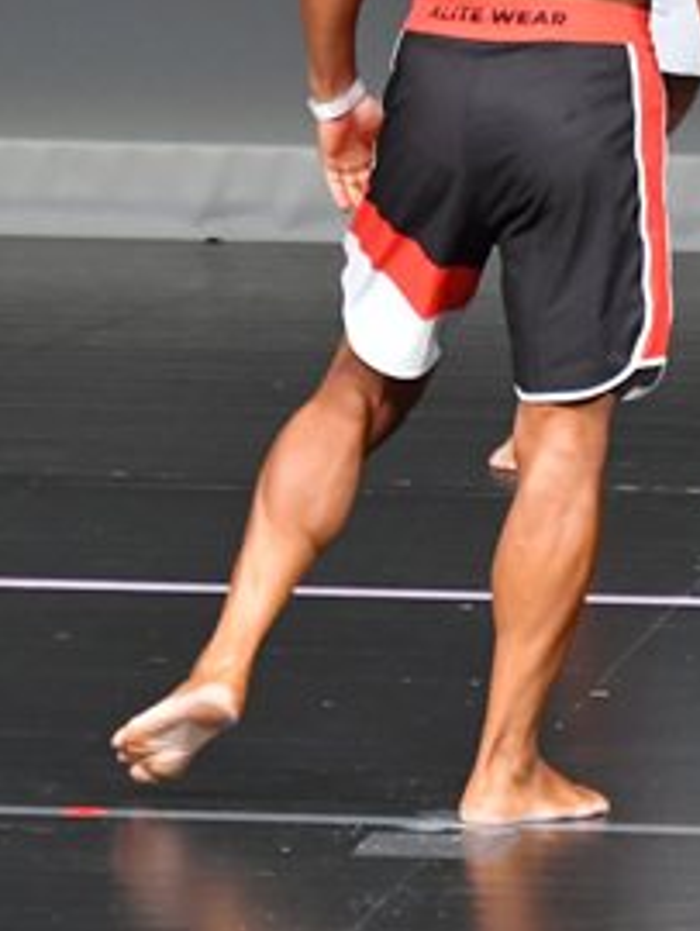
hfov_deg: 1.6
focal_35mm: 950
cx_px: 478
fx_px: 25574
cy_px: 83
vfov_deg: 2.1
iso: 5000
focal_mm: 230
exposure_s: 1/400
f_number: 5.6
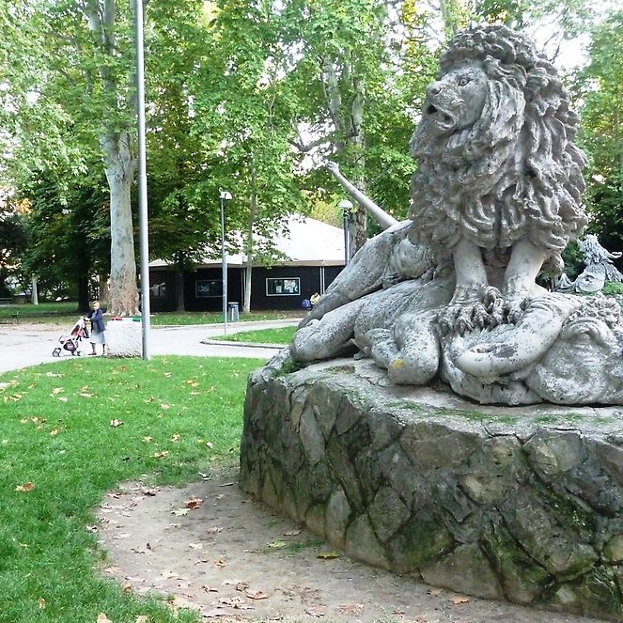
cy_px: 316
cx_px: 333
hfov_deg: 40.0
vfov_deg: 40.0
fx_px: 855
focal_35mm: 42
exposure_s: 1/30
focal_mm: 5.7
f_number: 3.5
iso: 500
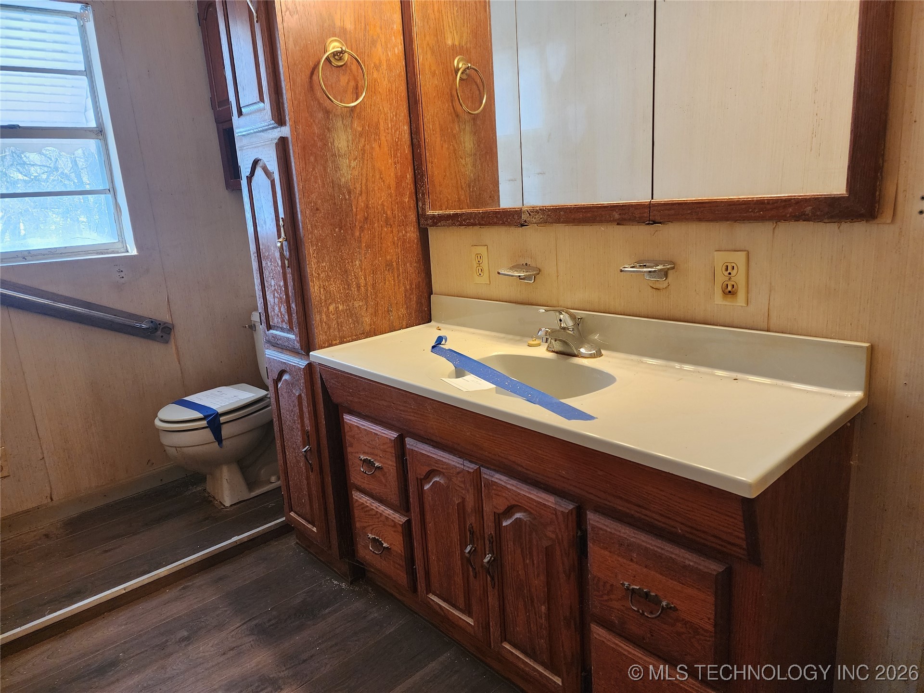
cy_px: 346
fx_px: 614
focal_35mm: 23
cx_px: 462
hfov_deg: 73.9
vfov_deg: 58.9
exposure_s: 1/120
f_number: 1.8
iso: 400
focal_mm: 6.4
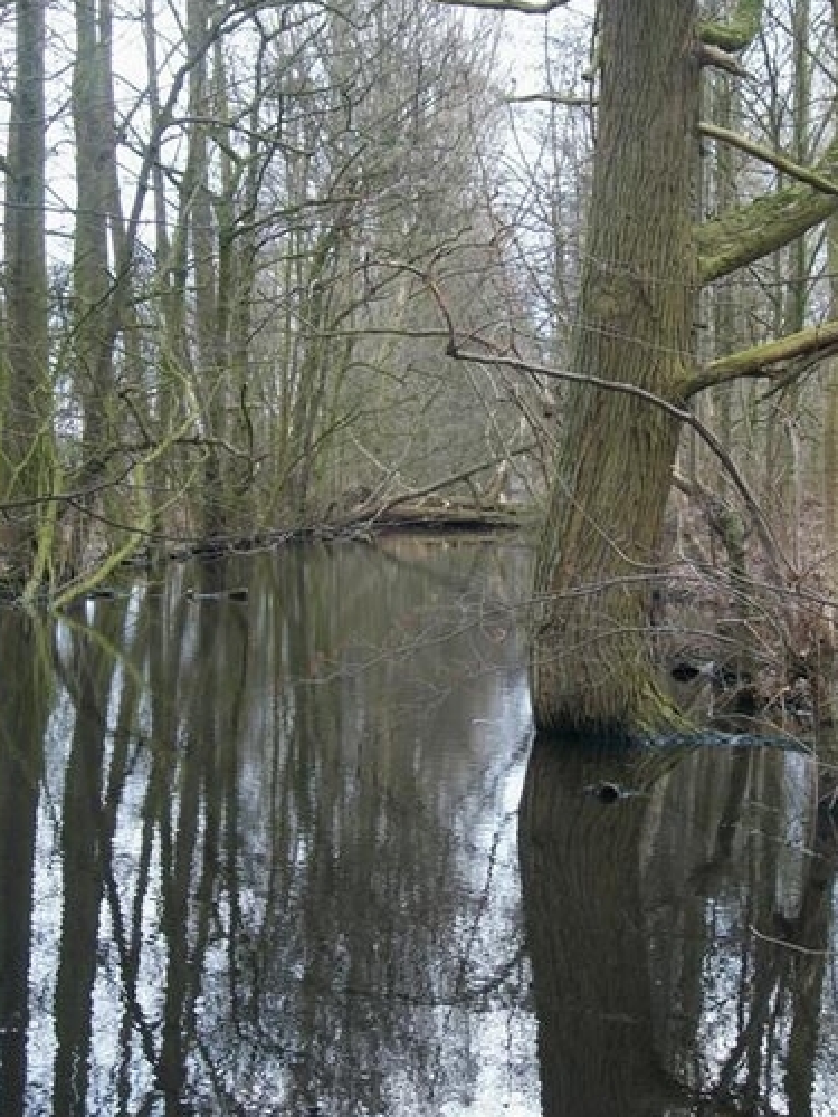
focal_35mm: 60
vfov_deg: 32.2
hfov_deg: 24.4
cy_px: 594
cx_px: 483
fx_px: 1937
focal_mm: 8.8
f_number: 3.6
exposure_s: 1/100
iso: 80
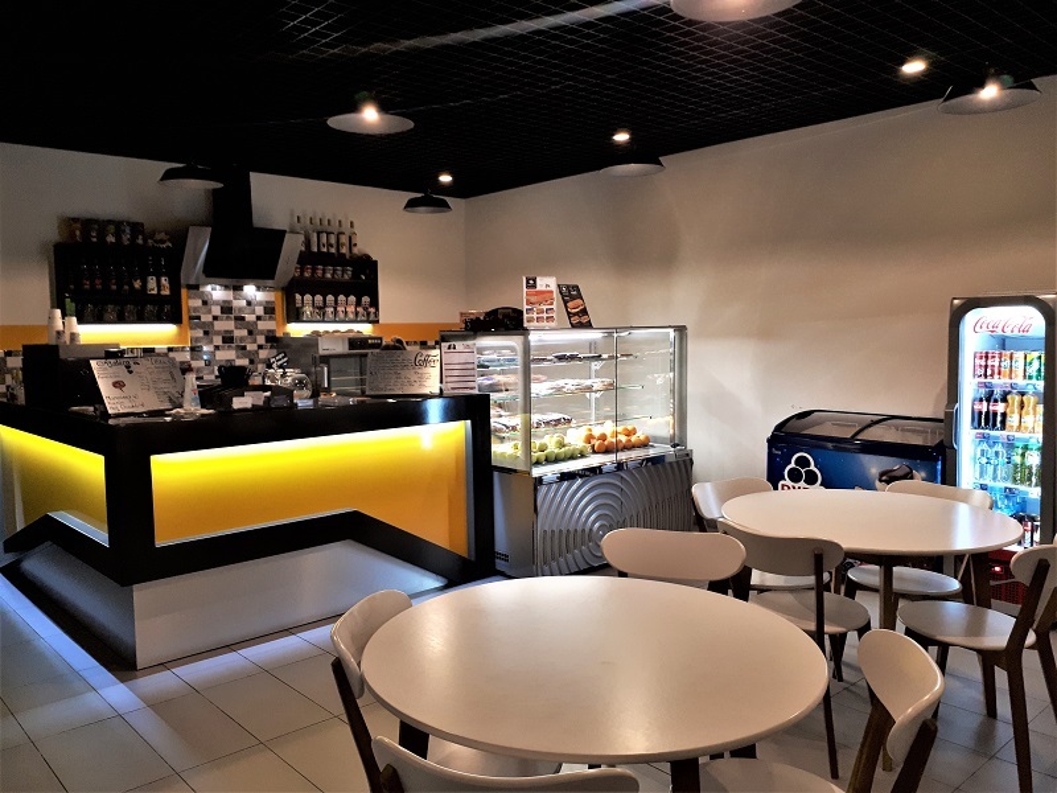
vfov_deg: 51.4
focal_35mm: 27
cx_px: 528
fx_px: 824
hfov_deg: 65.3
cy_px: 396
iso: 160
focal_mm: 3.6
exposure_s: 1/33
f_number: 1.9
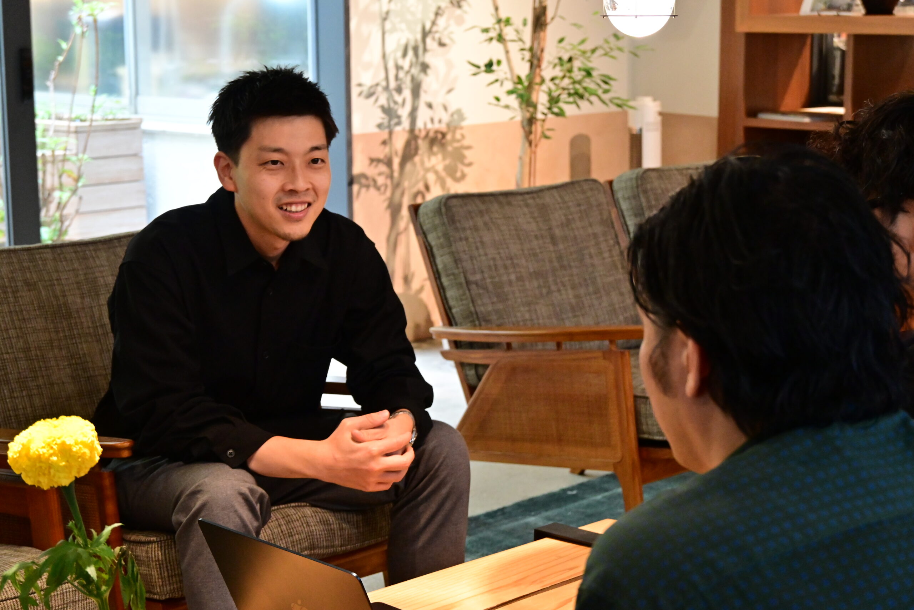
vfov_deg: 20.2
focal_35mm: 68
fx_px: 1714
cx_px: 457
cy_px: 305
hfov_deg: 29.9
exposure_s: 1/80
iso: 3200
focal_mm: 45
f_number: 5.6
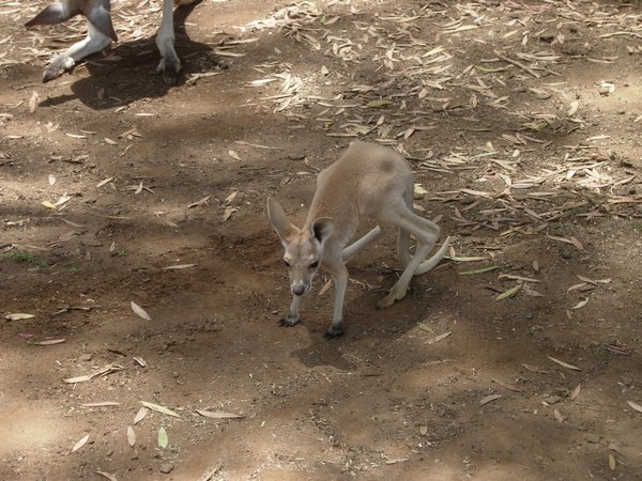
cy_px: 240
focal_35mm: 113
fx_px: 2096
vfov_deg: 13.1
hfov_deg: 17.4
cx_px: 321
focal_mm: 23.4
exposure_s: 1/161
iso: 79
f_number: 4.9
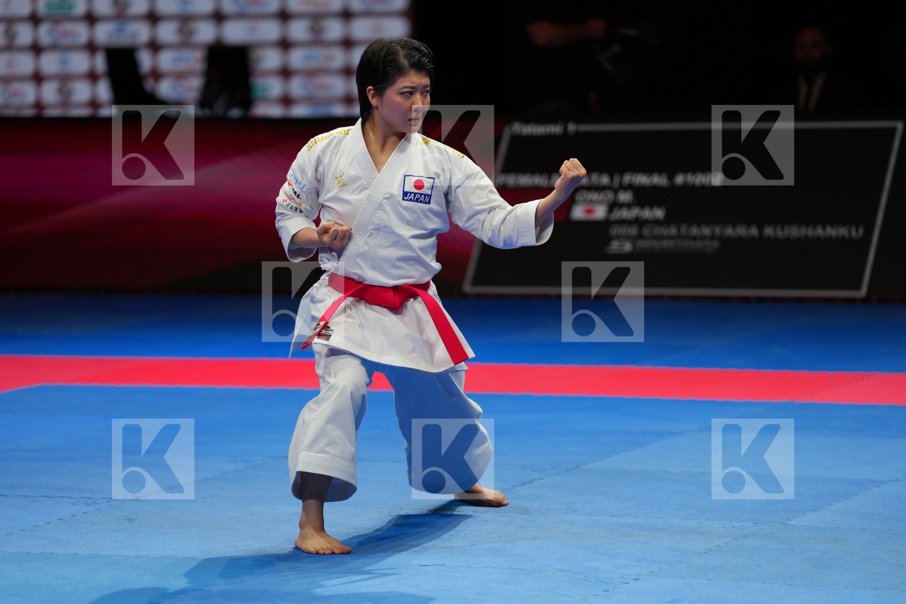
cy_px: 302
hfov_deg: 12.9
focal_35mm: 159
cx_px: 453
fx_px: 4000
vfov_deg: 8.6
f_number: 2.8
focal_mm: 159
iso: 200
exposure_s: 1/500
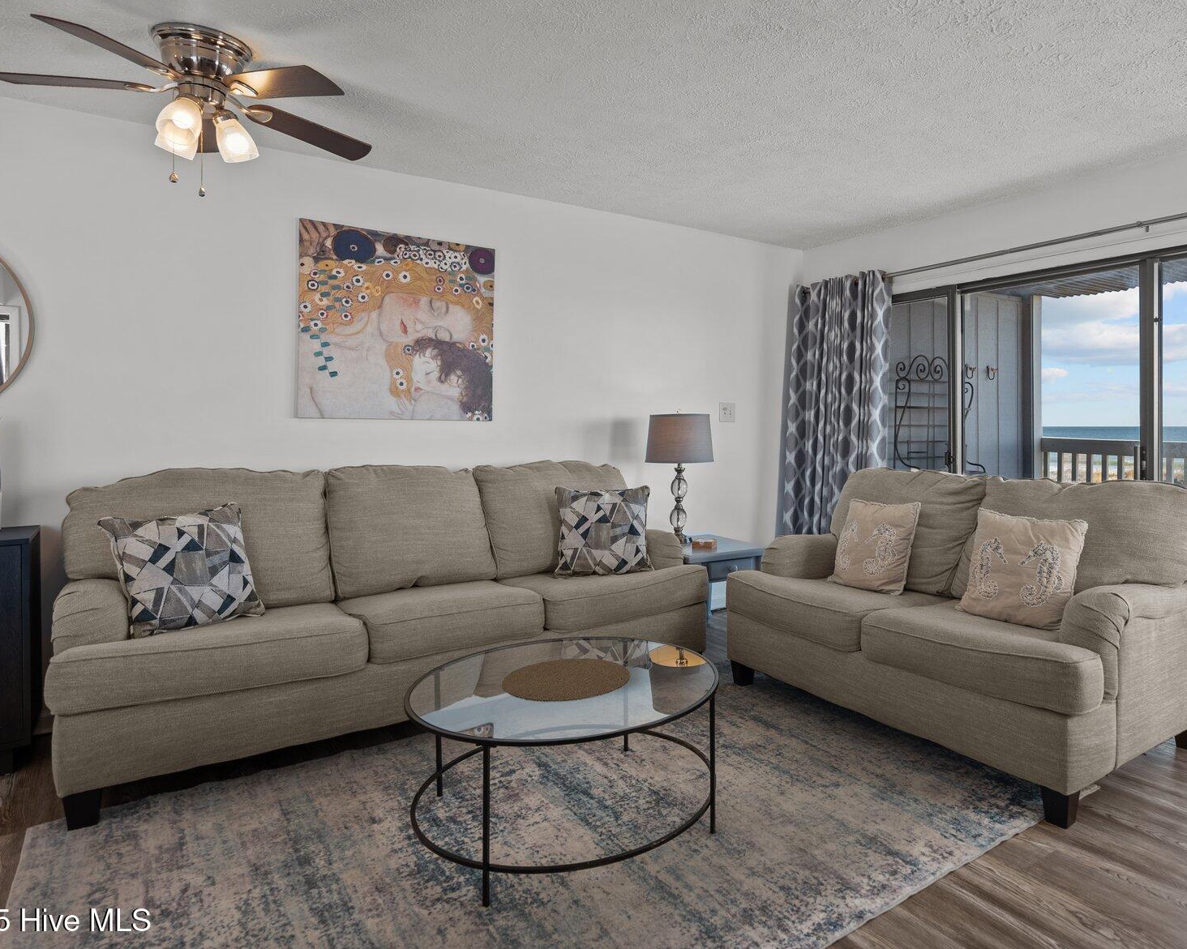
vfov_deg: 65.3
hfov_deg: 76.2
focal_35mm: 21
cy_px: 418
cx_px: 745
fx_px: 738
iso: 250
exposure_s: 1/20
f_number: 4
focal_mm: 16
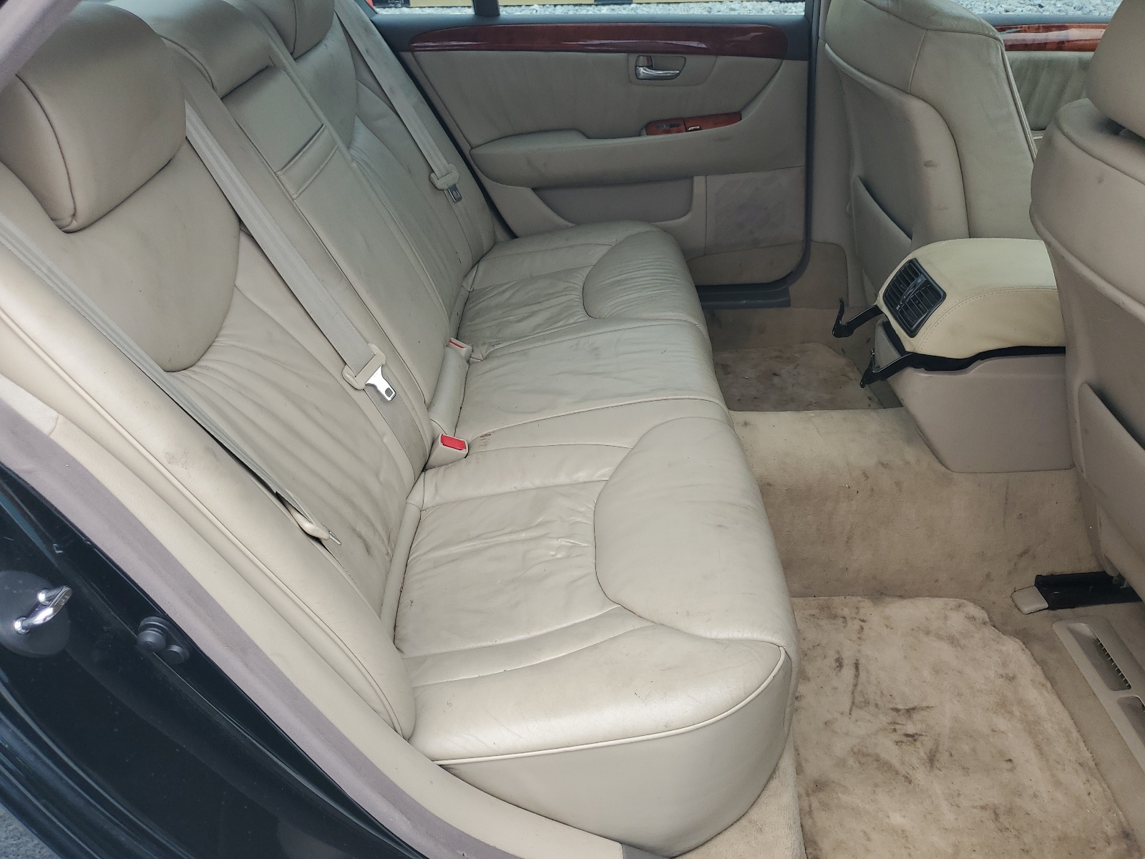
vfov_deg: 53.1
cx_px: 572
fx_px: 860
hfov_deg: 67.3
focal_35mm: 26
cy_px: 430
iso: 50
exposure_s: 1/500
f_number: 1.5
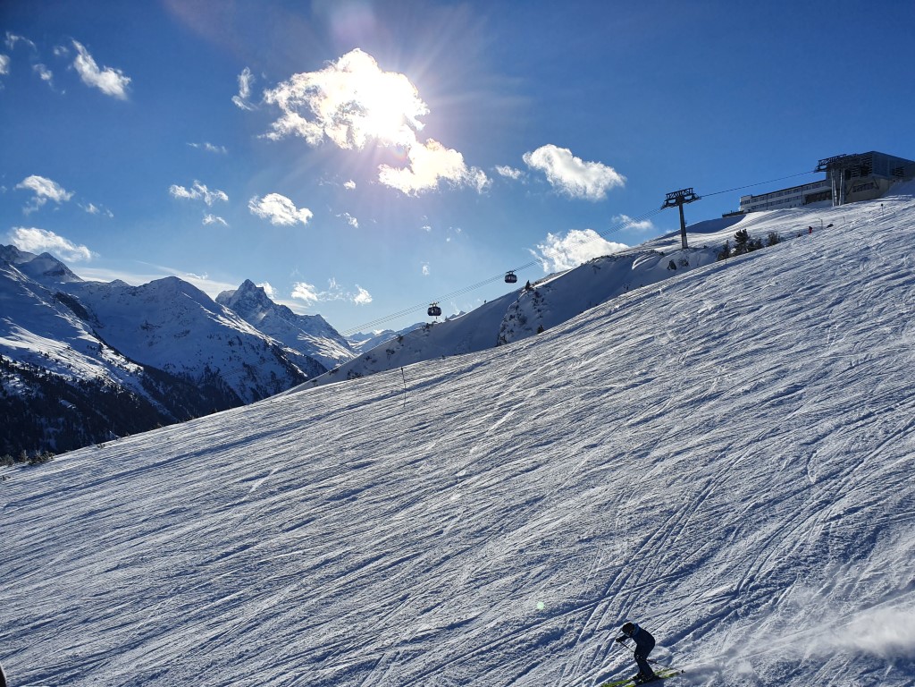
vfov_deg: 53.1
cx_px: 458
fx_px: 687
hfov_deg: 67.3
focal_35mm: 26
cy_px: 344
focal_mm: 4.32
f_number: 2.4
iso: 50
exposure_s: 1/5072
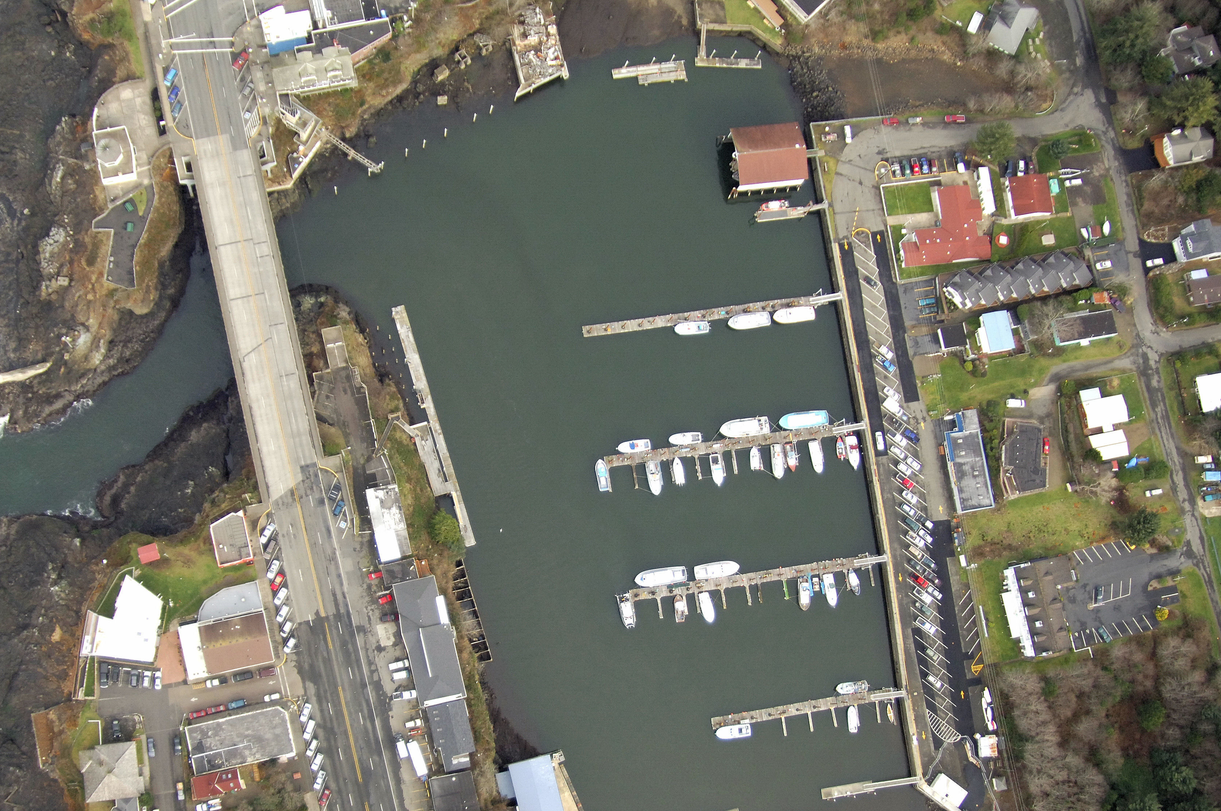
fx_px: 1558
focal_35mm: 46
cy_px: 489
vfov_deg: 29.1
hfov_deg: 42.7
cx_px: 516
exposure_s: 1/1000
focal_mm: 24
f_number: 3.5
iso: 400
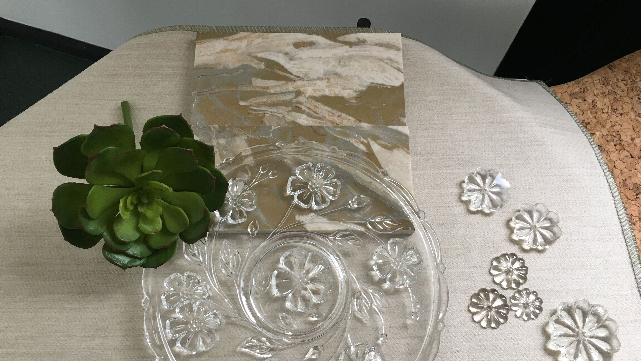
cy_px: 201
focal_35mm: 32
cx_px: 320
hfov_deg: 61.0
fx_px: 544
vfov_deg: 36.6
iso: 50
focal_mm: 4.15
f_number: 2.2
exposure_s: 1/33
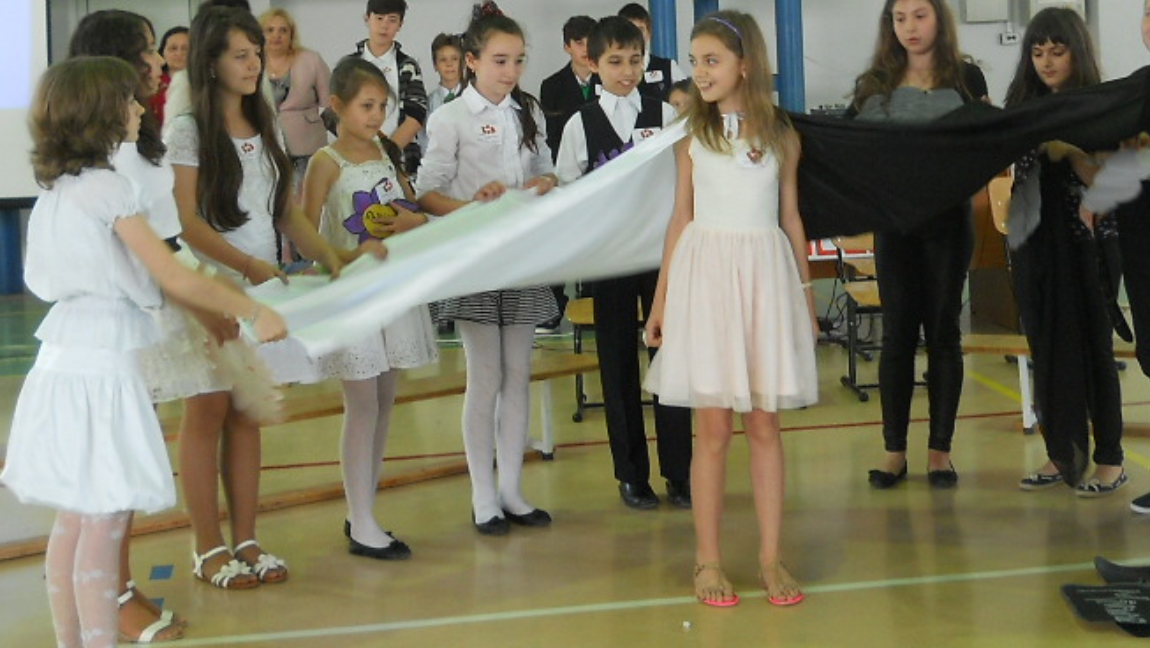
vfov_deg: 17.1
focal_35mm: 70
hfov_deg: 30.1
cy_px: 113
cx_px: 671
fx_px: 2135
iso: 160
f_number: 3.1
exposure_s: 1/30
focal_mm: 6.72
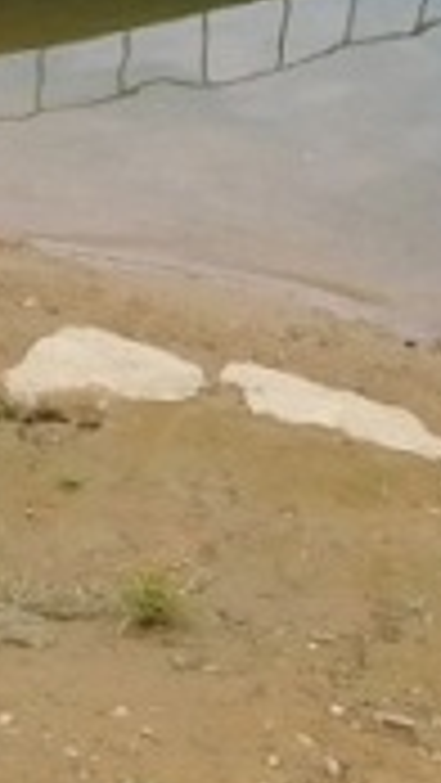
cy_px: -194
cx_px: -536
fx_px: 2596
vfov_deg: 16.4
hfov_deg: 9.0
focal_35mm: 125
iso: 125
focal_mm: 4.5
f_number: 3.4
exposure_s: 1/640
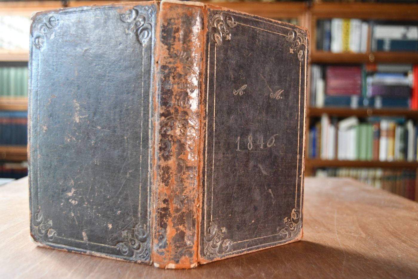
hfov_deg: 55.8
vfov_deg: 38.9
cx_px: 209
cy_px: 140
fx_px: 395
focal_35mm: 34
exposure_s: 1/125
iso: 2000
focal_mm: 23
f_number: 3.8
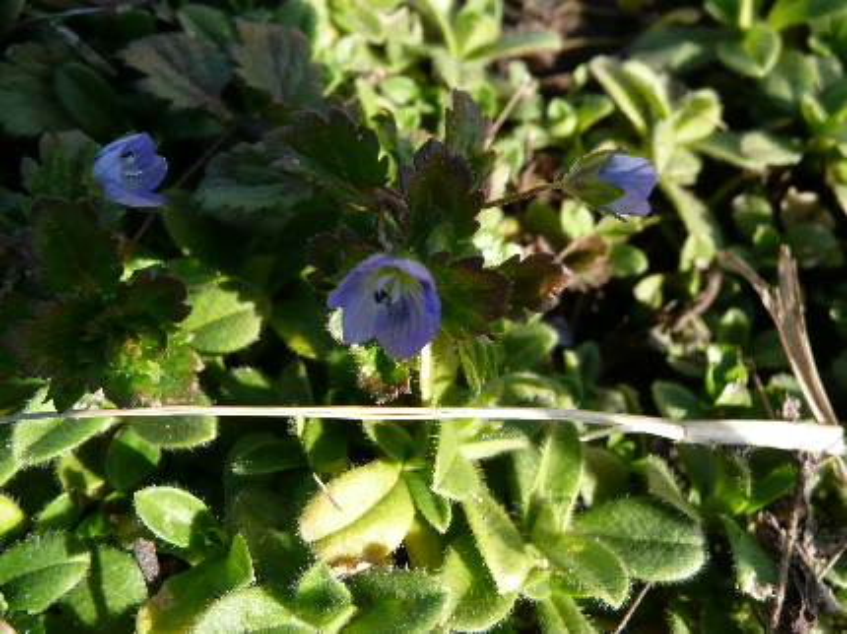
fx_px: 685
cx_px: 424
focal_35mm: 28
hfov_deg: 63.5
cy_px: 317
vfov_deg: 49.7
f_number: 3.3
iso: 100
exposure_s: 1/320
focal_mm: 4.6
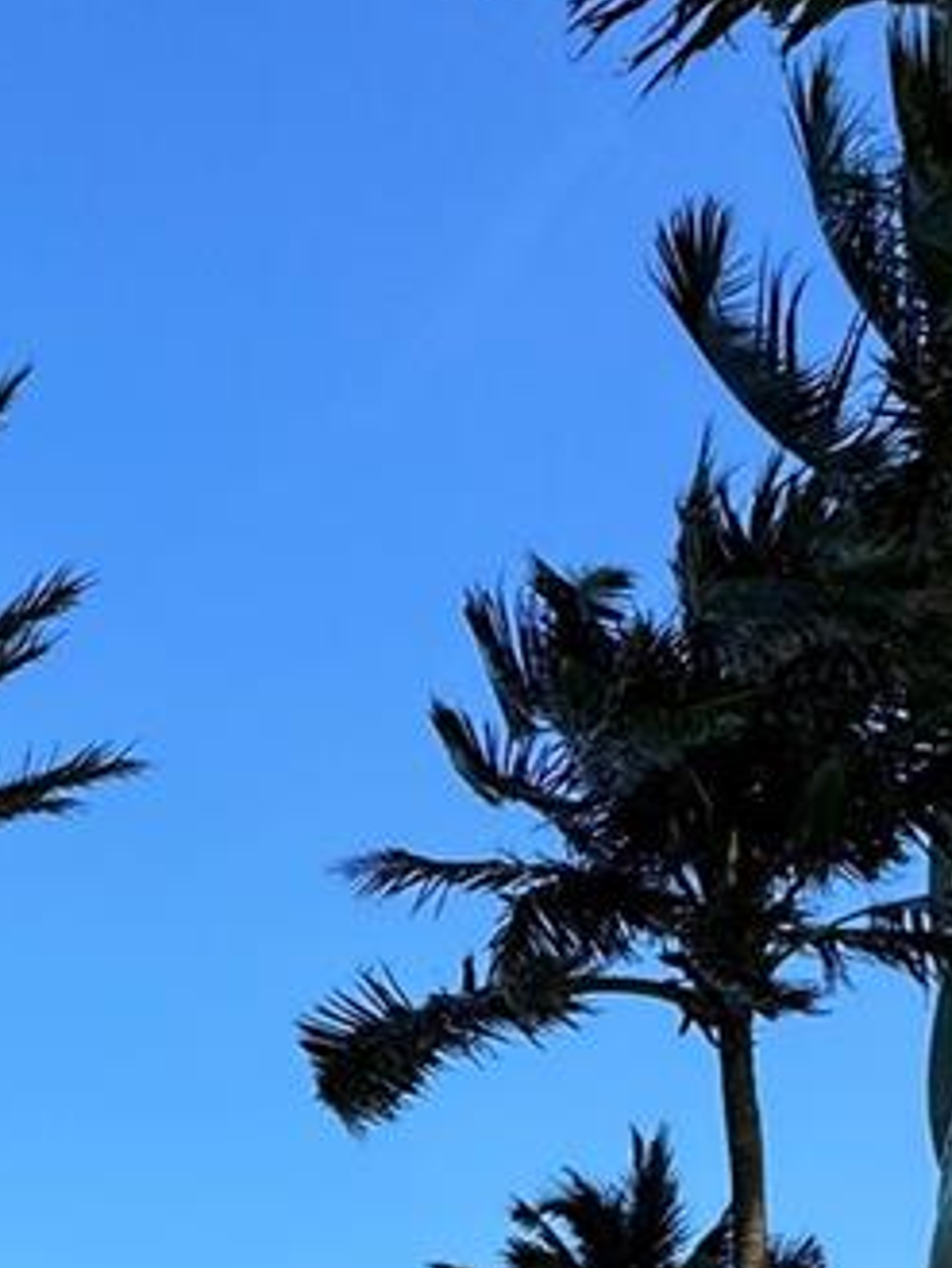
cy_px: 1665
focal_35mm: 51
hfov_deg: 24.5
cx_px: -320
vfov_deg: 29.7
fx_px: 1869
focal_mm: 2.22
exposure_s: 1/1178
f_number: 2.2
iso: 50
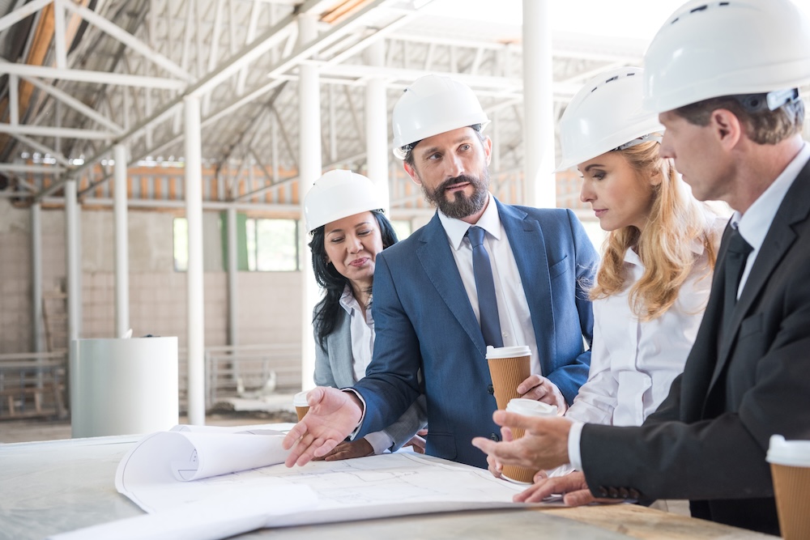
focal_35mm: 48
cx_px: 405
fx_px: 1080
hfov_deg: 41.1
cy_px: 270
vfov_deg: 28.1
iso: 500
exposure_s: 1/200
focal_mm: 48
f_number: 3.5
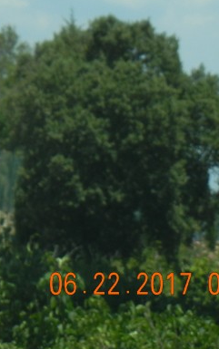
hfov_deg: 5.2
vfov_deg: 8.3
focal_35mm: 251
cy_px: 8
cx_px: -130
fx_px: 2394
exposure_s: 1/864
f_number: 4.4
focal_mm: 16
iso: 160
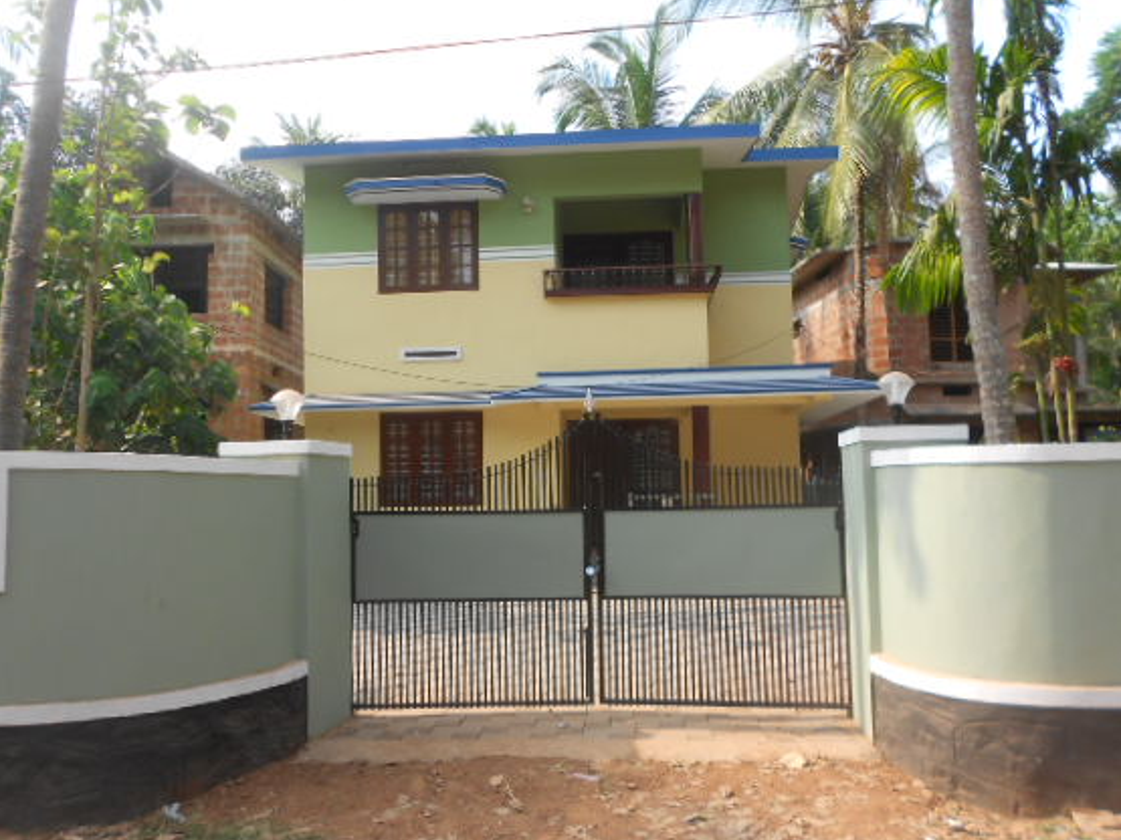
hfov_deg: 60.0
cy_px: 404
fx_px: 971
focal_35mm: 30
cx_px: 547
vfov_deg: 46.8
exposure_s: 1/320
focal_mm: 4.6
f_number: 3.2
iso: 80
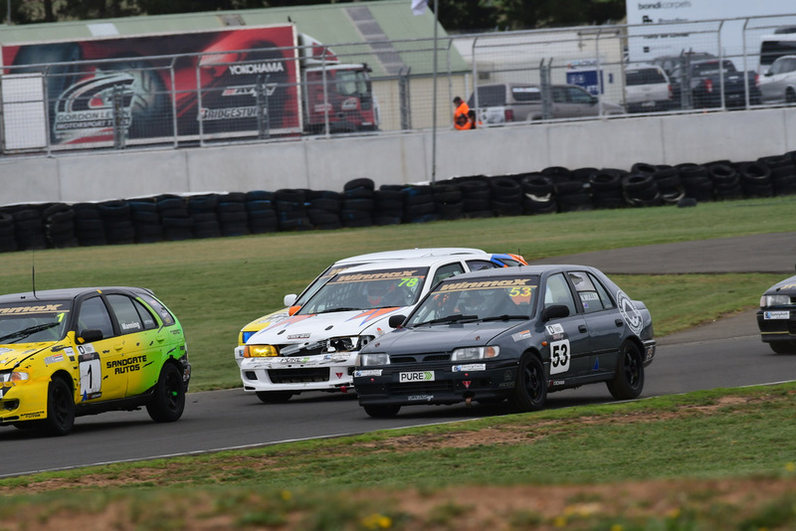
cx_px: 398
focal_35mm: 540
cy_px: 266
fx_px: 11944
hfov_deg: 3.8
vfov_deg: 2.5
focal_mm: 360
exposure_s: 1/640
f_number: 10
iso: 500
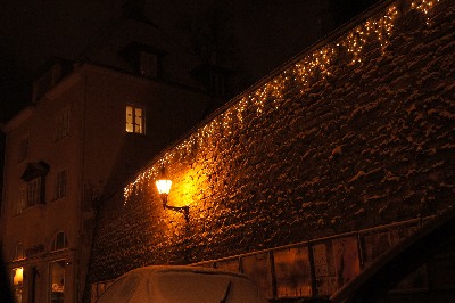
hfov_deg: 46.4
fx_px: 530
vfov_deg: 31.8
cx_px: 228
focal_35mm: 42
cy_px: 152
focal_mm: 28
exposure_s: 1/50
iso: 1600
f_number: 4.5
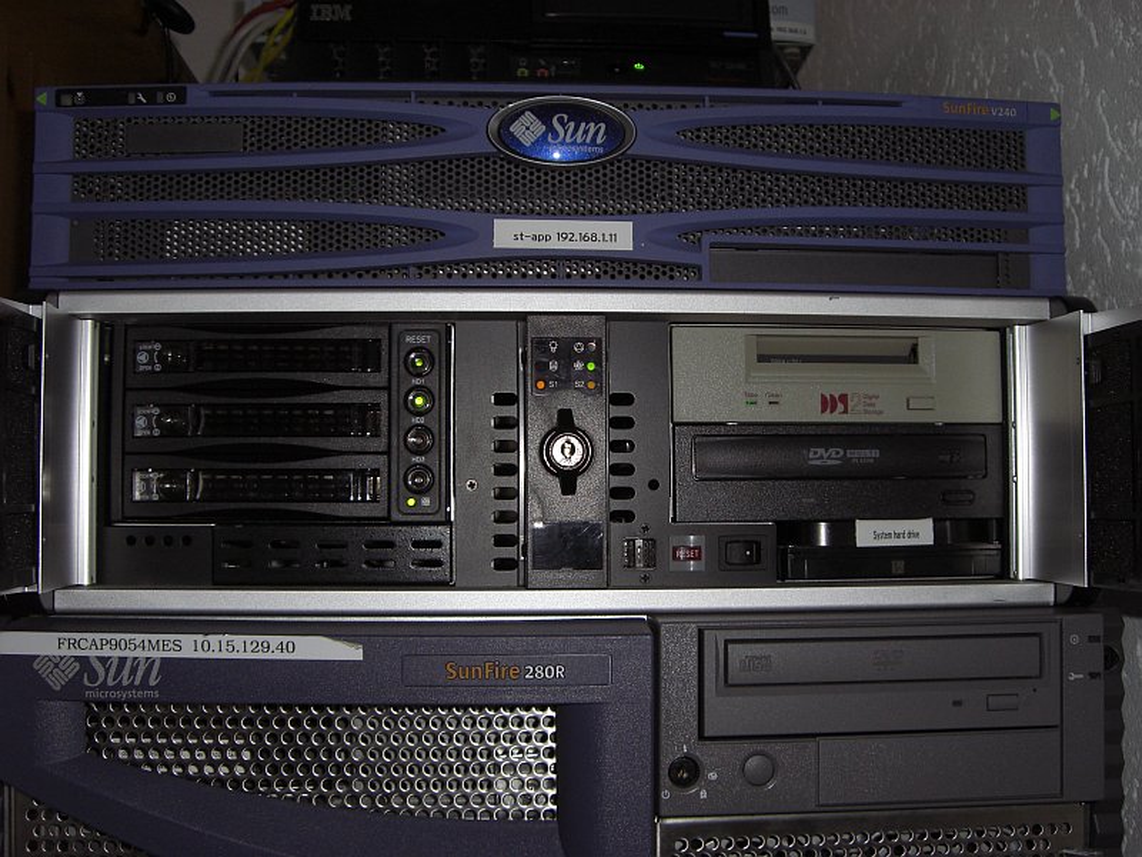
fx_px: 1254
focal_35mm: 38
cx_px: 571
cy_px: 428
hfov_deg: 49.0
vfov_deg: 37.7
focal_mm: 6.2
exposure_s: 1/60
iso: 100
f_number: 2.7
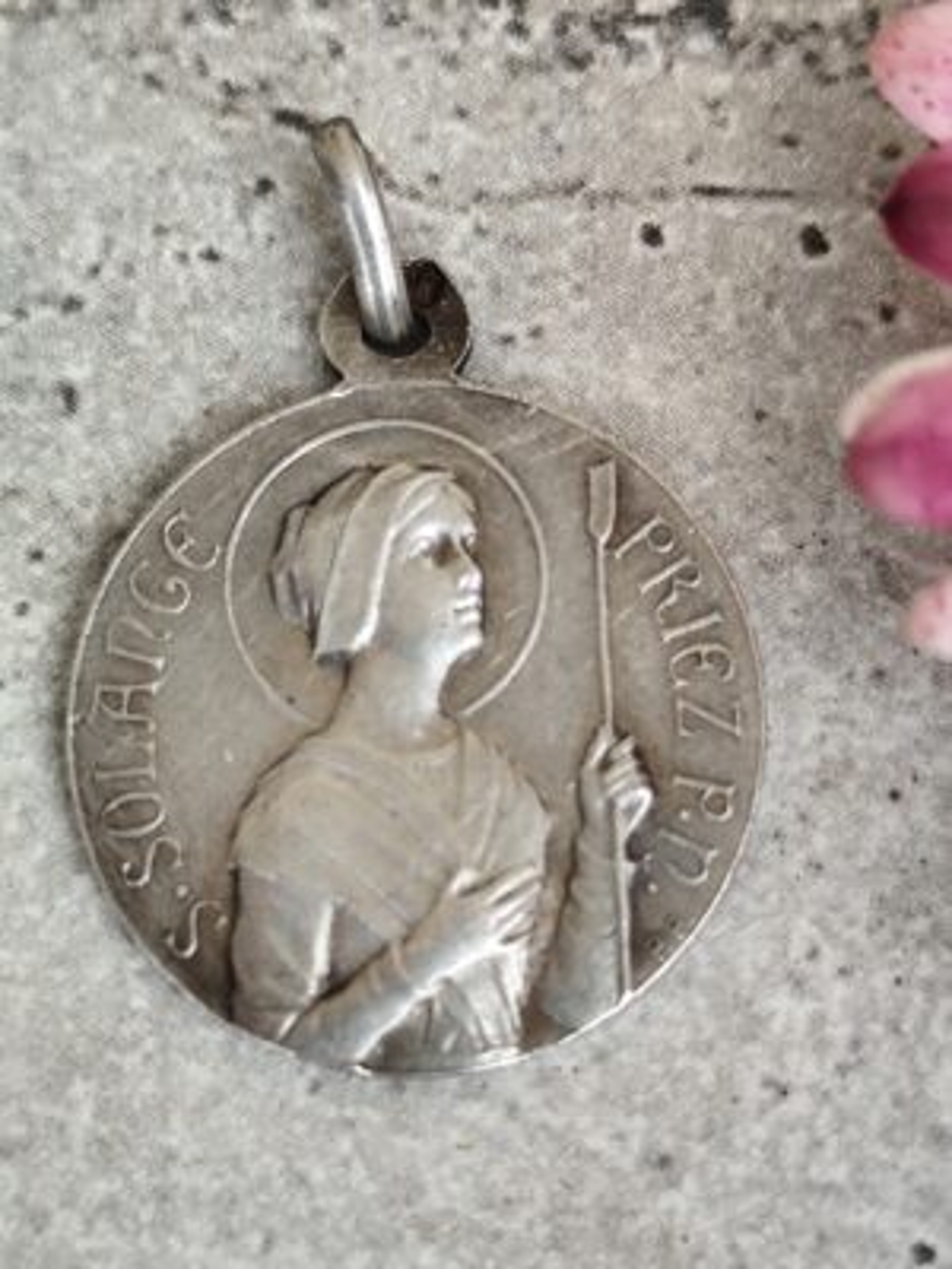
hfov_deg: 15.9
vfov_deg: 21.1
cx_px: 476
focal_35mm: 93
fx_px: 3410
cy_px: 634
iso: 80
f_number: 1.65
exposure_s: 1/100
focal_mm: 6.19
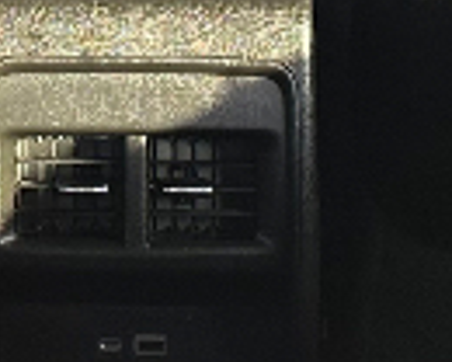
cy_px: -407
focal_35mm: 184
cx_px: 66
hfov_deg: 10.4
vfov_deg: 8.0
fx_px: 2461
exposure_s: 1/121
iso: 125
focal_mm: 6.86
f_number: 1.78
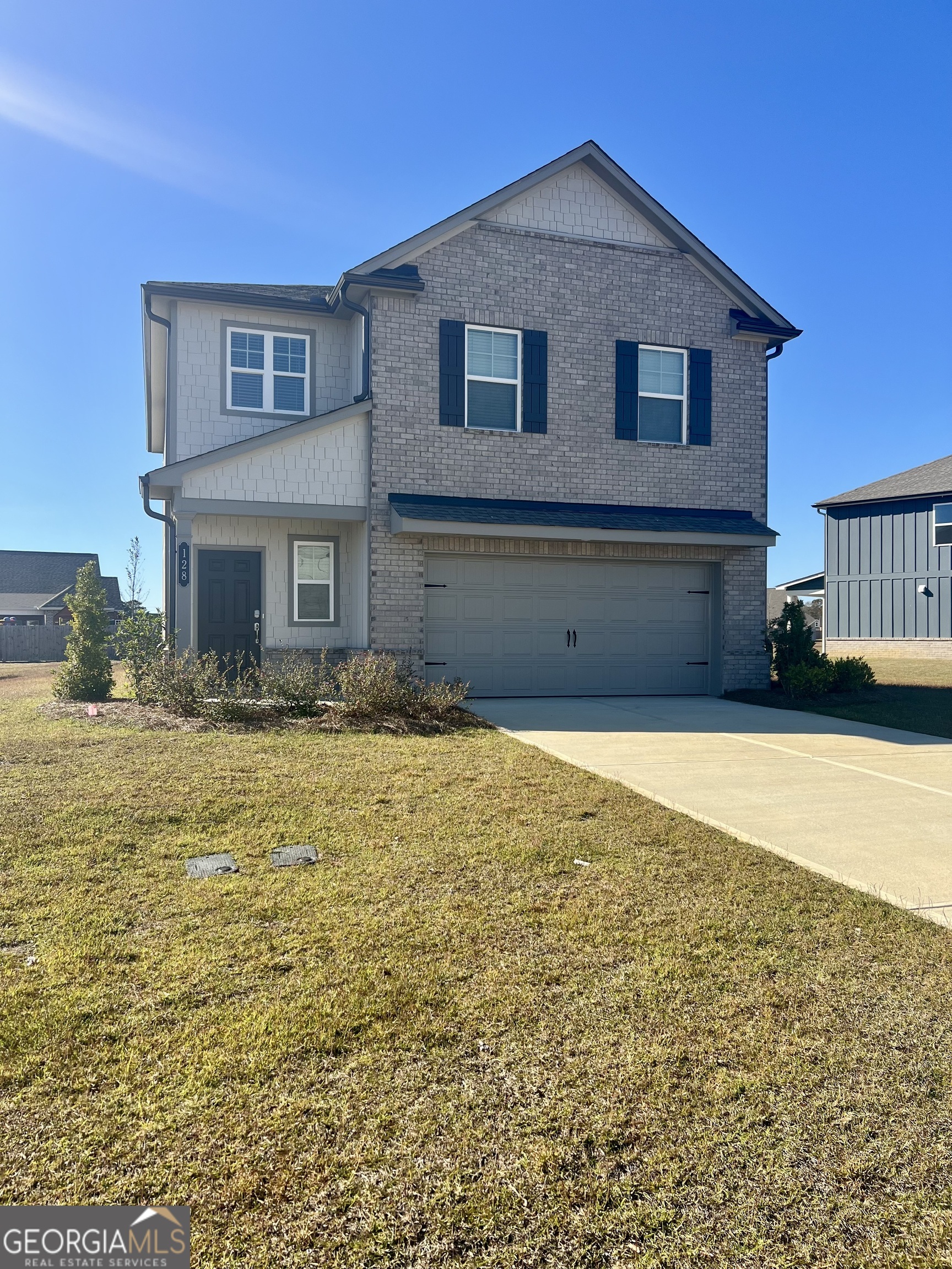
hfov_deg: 53.1
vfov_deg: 67.3
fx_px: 953
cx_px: 476
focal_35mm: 26
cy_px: 634
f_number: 1.5
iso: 50
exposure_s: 1/2762
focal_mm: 5.7
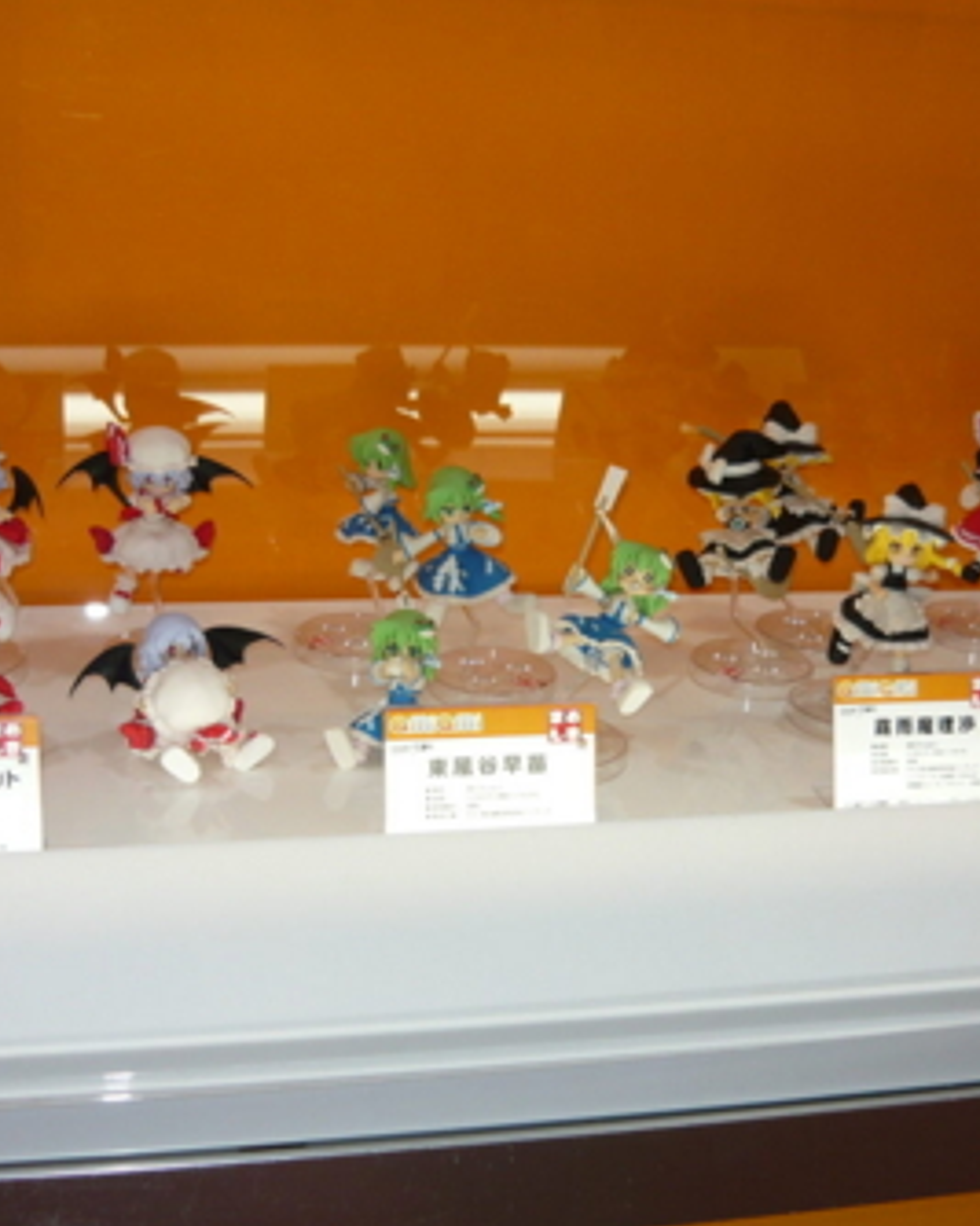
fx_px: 1814
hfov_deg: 30.2
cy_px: 613
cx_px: 584
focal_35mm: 50
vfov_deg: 37.3
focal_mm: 5.5
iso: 100
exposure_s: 1/160
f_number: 2.8
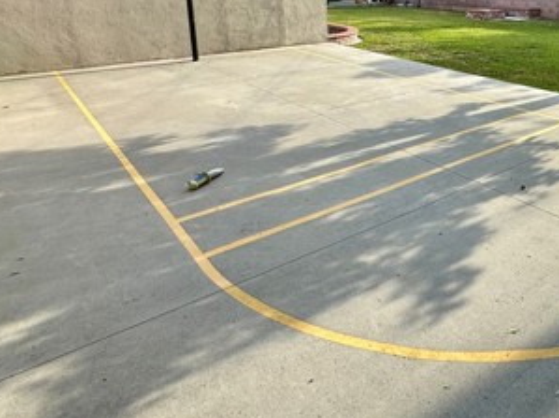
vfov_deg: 44.6
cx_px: 406
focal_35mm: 30
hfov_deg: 57.5
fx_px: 484
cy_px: 86
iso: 40
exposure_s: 1/527
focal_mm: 2.22
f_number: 2.2
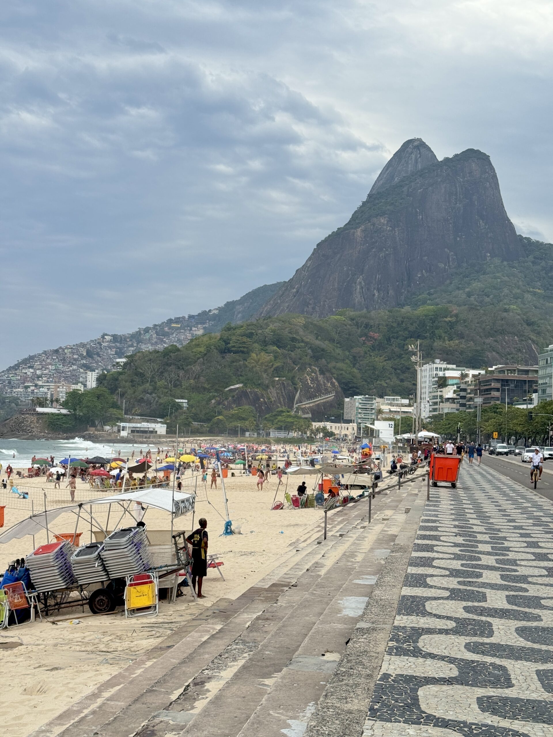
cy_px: 368
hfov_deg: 30.3
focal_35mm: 48
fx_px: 1022
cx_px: 276
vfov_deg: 39.7
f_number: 1.78
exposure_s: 1/3096
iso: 64
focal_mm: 6.76
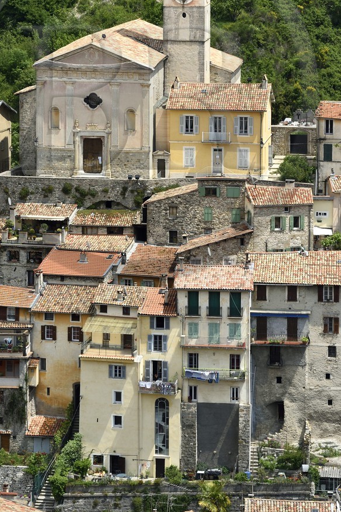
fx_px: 3029
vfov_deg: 9.6
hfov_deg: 6.4
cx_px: 138
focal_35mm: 213
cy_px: 98
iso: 200
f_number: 13
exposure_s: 1/250
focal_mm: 116
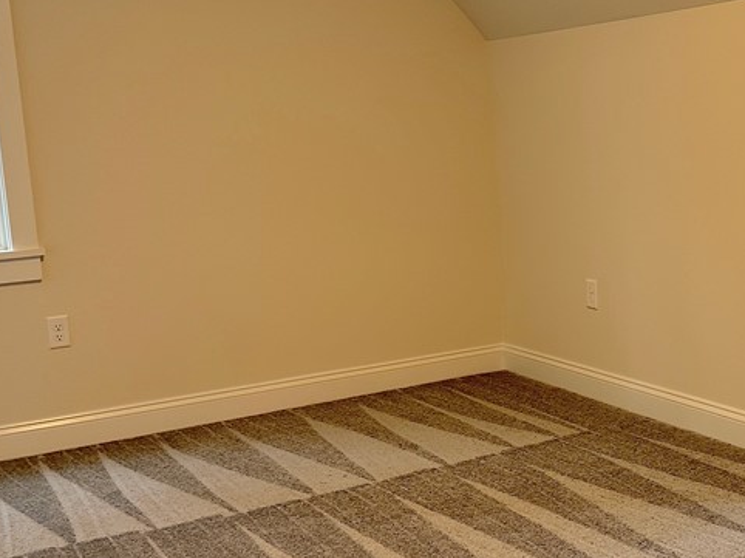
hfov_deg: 36.8
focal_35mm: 51
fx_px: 1097
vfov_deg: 28.5
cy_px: 294
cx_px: 533
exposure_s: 1/60
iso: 160
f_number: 1.78
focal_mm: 6.86
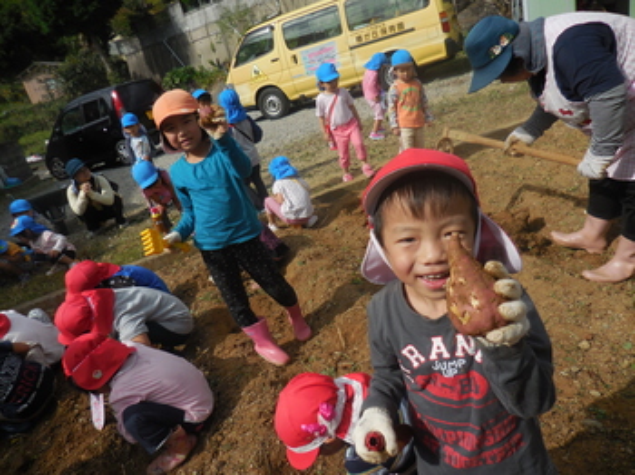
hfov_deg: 69.4
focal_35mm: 25
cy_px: 238
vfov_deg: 54.8
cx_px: 318
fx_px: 458
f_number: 6.6
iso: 125
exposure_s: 1/640
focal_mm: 4.5
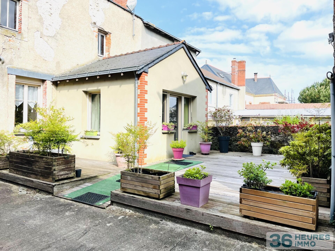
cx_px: 168
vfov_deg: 53.1
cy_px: 126
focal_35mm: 26
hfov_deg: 67.3
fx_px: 252
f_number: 1.6
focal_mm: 4.2
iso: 32
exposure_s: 1/2132
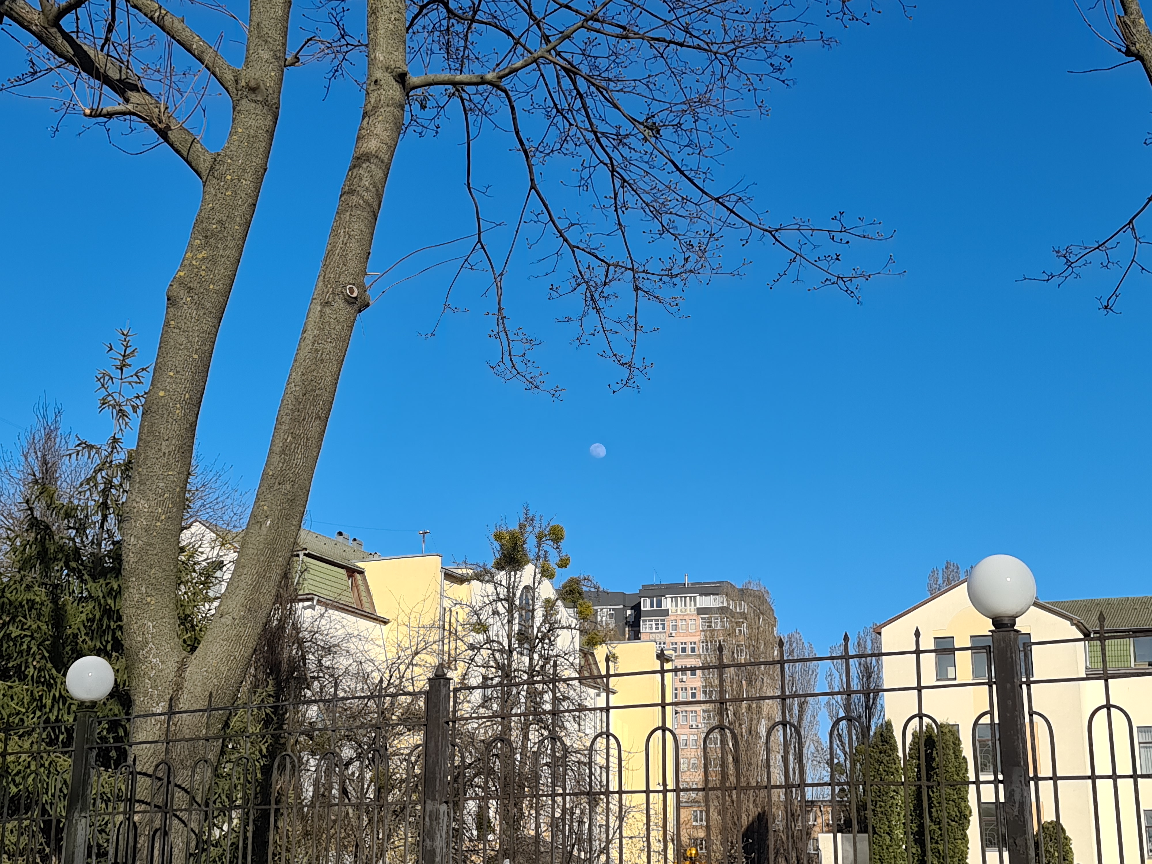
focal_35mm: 25
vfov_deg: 54.9
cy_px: 432
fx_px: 832
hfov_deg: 69.4
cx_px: 576
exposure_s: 1/1245
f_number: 1.8
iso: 50
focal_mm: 7
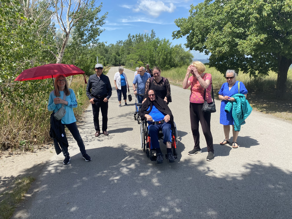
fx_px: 219
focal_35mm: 26
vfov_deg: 53.1
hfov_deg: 67.3
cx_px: 146
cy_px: 110
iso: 32
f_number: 1.8
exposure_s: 1/1808
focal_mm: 4.25
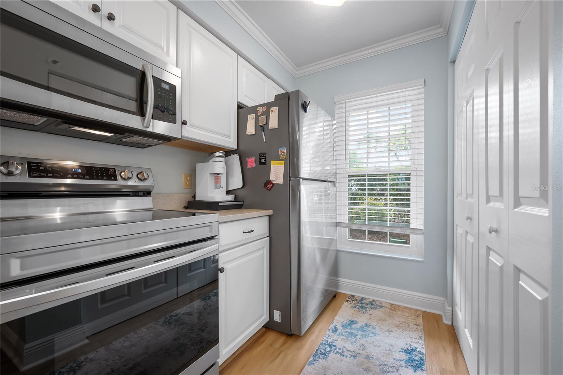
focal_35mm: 15
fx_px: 235
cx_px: 282
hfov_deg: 100.4
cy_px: 188
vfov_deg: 77.3
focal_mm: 15
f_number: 8
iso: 400
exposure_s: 1/15
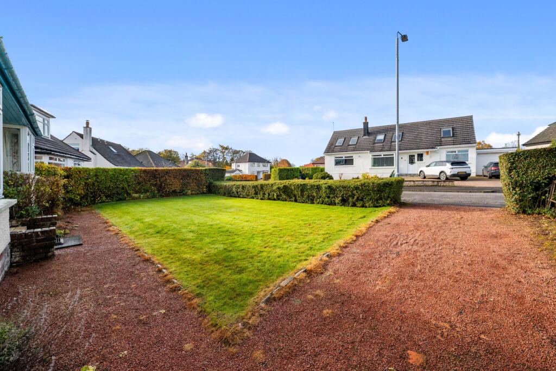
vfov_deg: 81.2
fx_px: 216
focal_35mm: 14
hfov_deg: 104.2
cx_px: 278
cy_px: 186
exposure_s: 1/1000
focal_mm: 14
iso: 640
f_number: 8
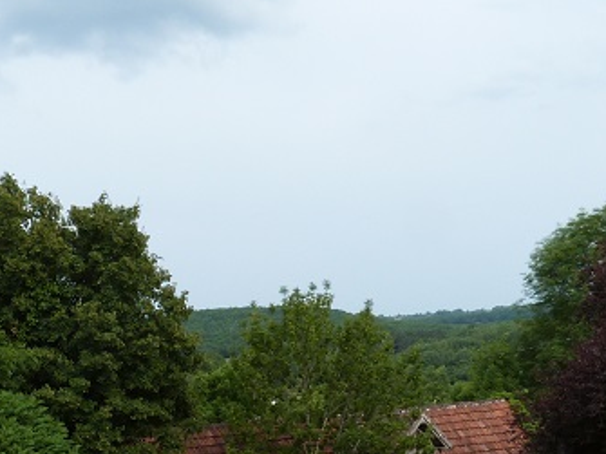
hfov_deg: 26.9
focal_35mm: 71
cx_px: 121
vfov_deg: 19.8
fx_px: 1243
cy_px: 502
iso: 100
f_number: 5.6
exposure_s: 1/200
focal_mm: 4.8
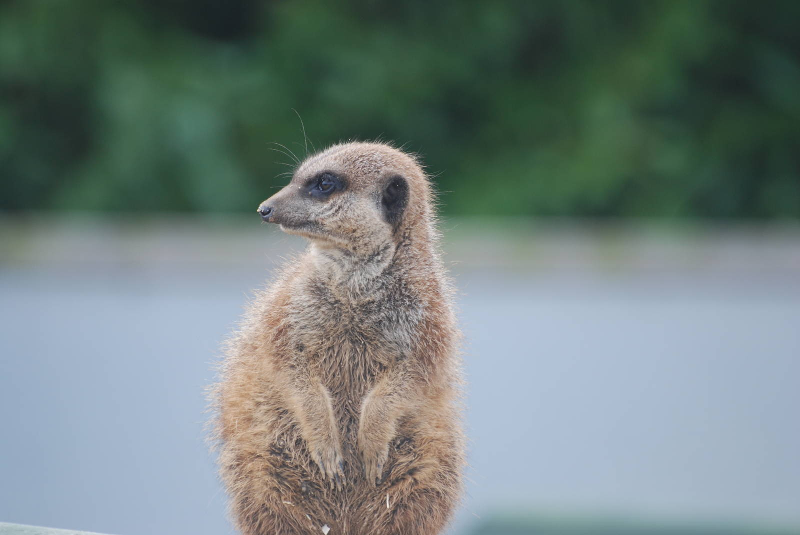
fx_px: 10012
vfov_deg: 3.1
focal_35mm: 450
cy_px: 268
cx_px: 400
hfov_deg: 4.6
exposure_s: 1/125
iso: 220
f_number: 5.6
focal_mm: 300
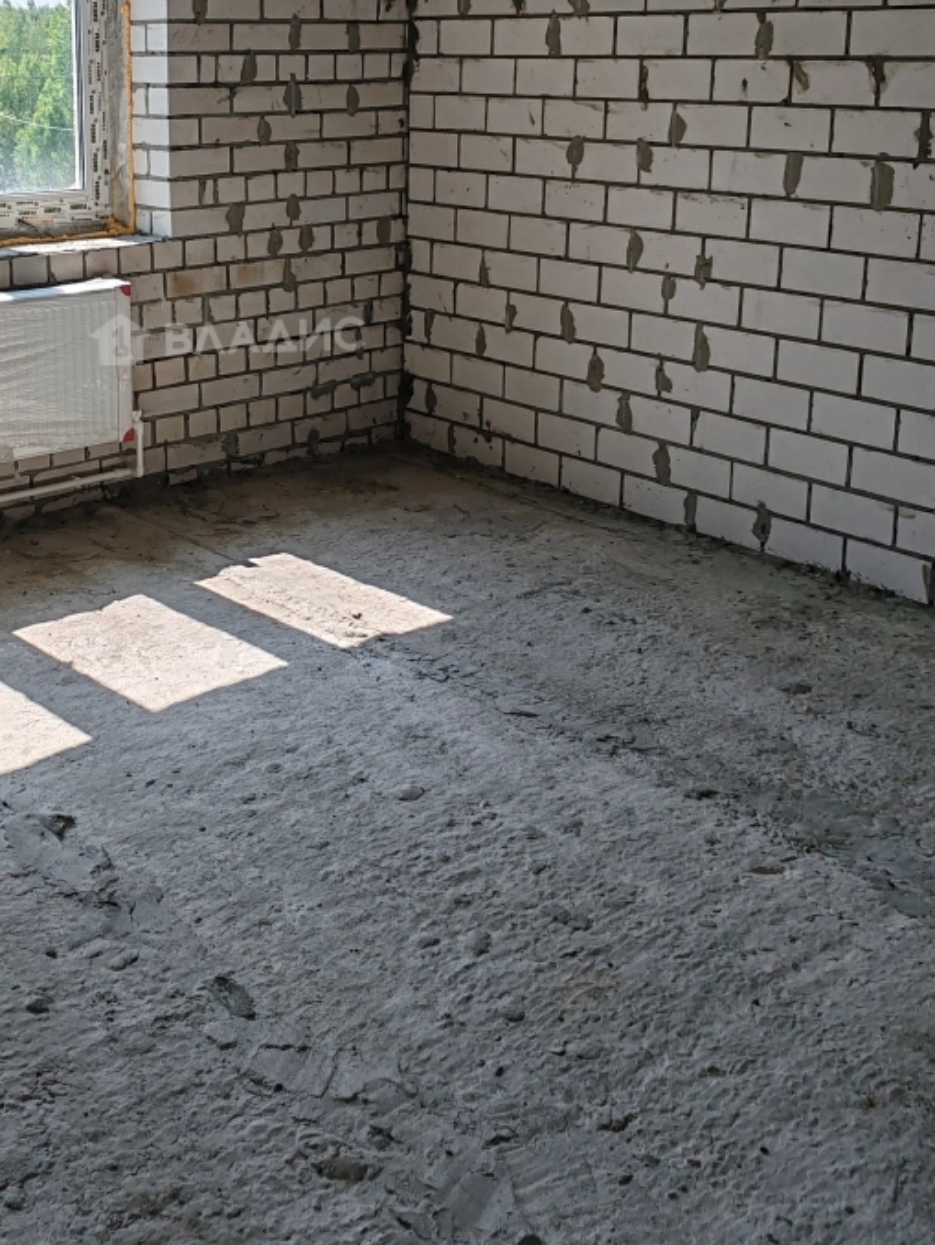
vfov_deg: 42.7
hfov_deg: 32.9
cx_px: 230
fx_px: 1548
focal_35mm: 43
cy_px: 336
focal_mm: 6.12
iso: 50
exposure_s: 1/280
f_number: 1.9
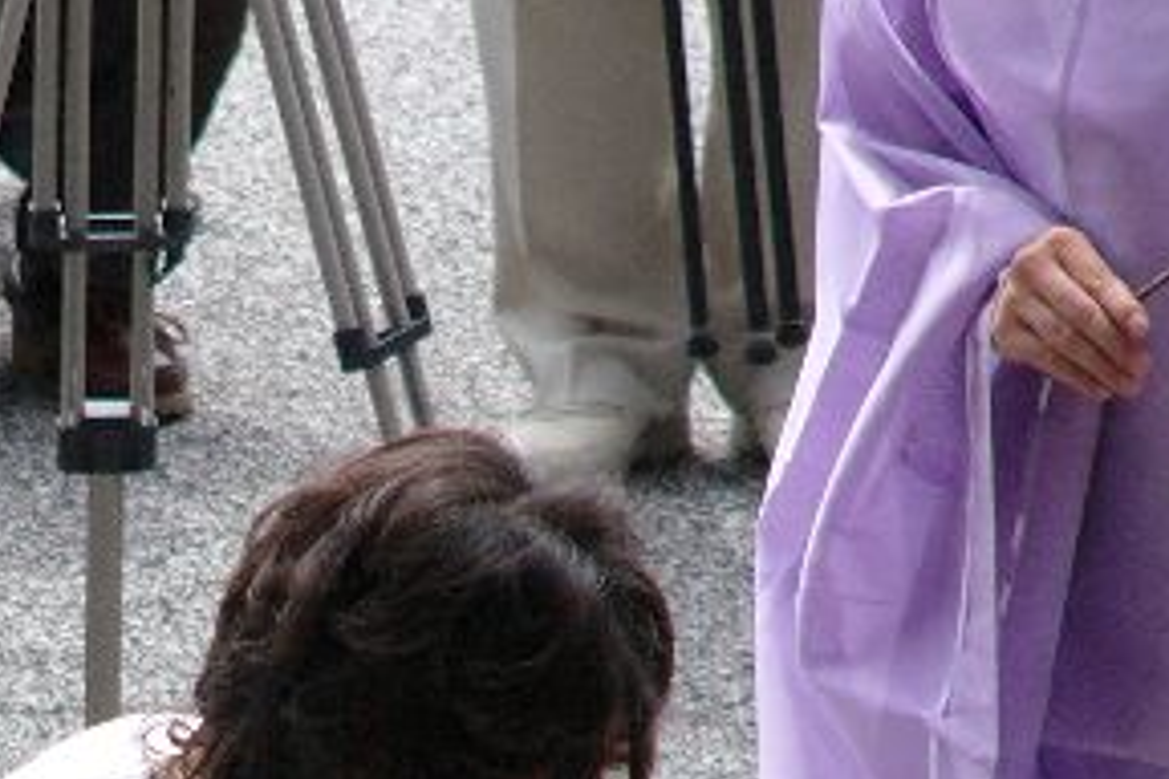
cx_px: 402
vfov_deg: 1.8
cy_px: 958
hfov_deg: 2.7
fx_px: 25034
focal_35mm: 771
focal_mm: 55.6
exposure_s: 1/1000
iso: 100
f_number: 2.8
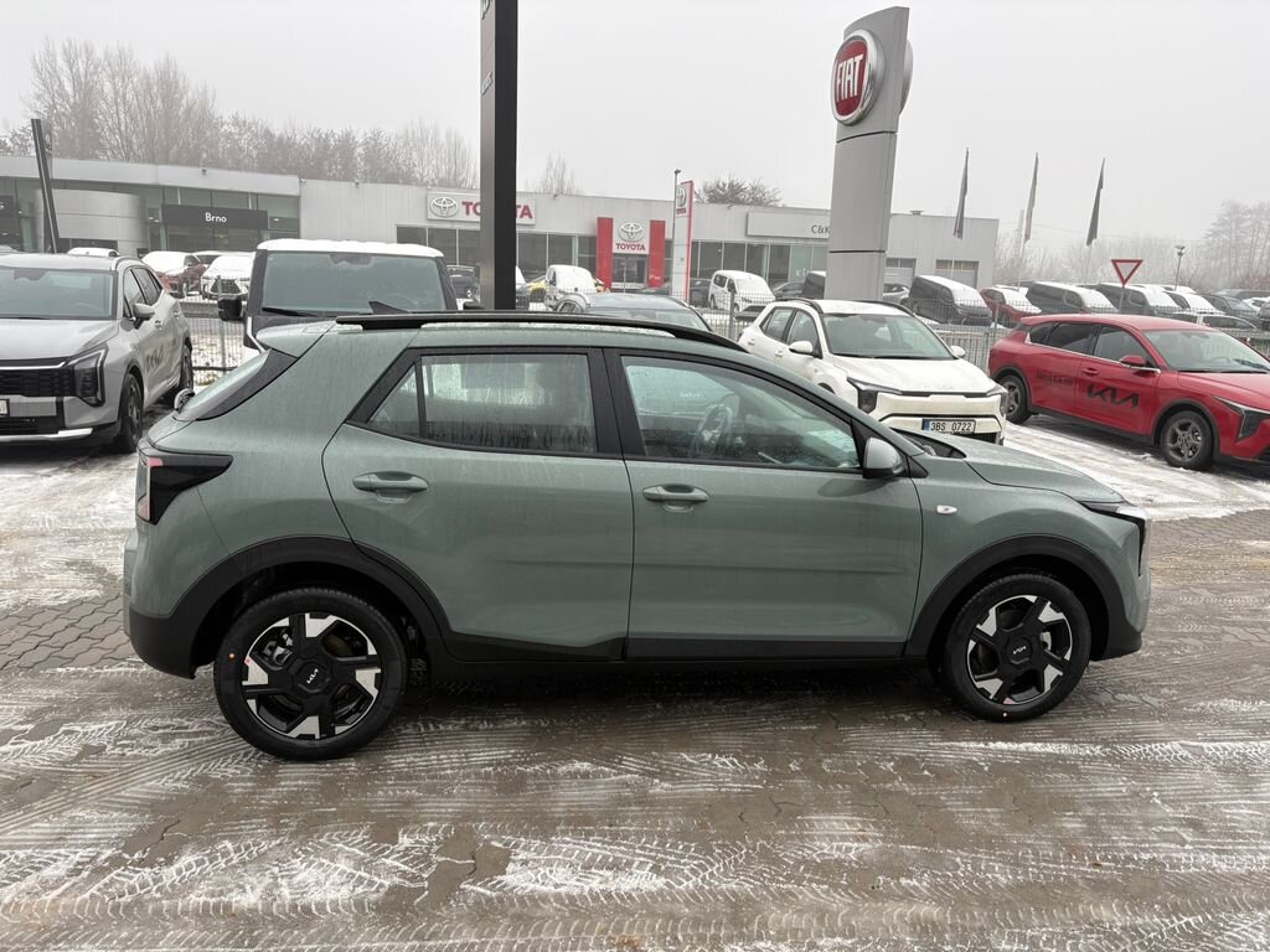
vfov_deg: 53.1
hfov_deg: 67.3
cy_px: 476
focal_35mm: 26
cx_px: 635
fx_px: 954
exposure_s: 1/404
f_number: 1.6
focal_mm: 5.96
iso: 50
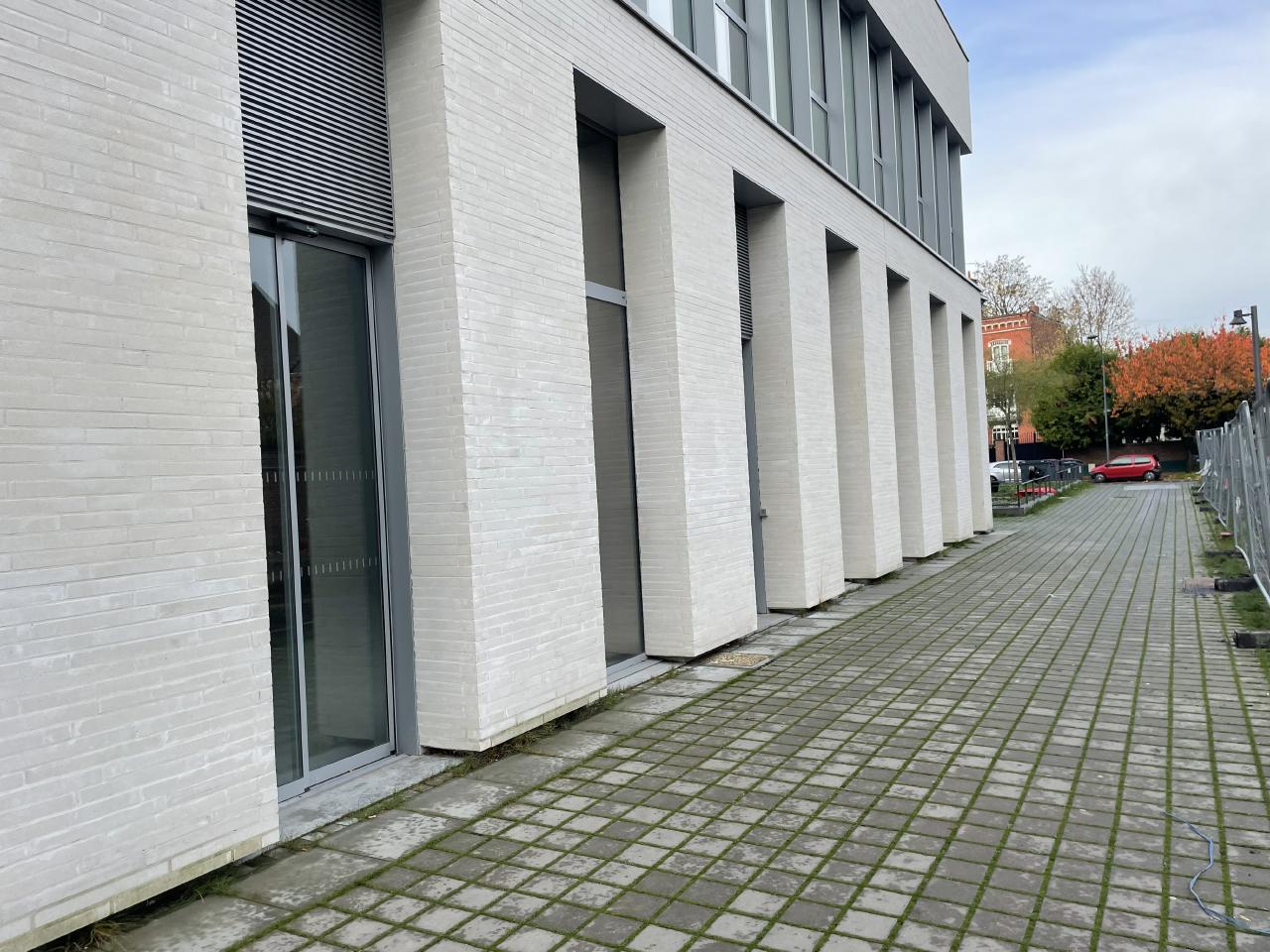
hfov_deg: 67.3
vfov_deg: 53.1
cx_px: 635
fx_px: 954
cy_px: 476
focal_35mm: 26
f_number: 1.6
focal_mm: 4.2
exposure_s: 1/836
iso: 32
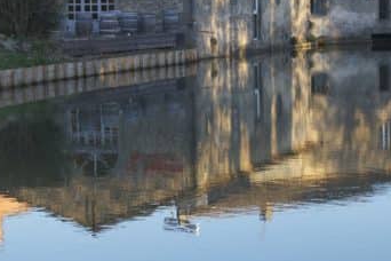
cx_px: 265
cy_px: 131
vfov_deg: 10.7
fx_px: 1390
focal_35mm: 128
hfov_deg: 16.0
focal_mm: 38
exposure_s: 1/125
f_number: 5.6
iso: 220
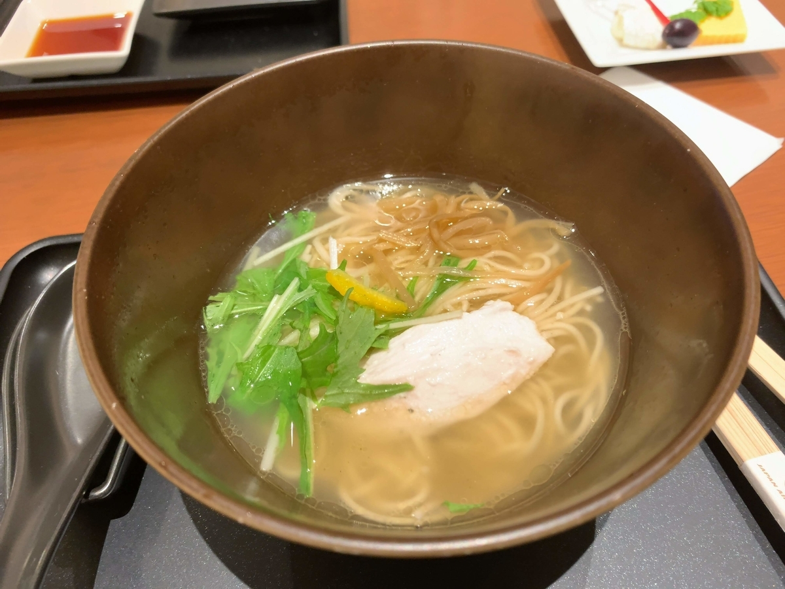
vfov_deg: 53.1
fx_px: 590
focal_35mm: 26
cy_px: 294
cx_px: 392
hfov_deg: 67.3
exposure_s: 1/33
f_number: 1.8
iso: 320
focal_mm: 4.25
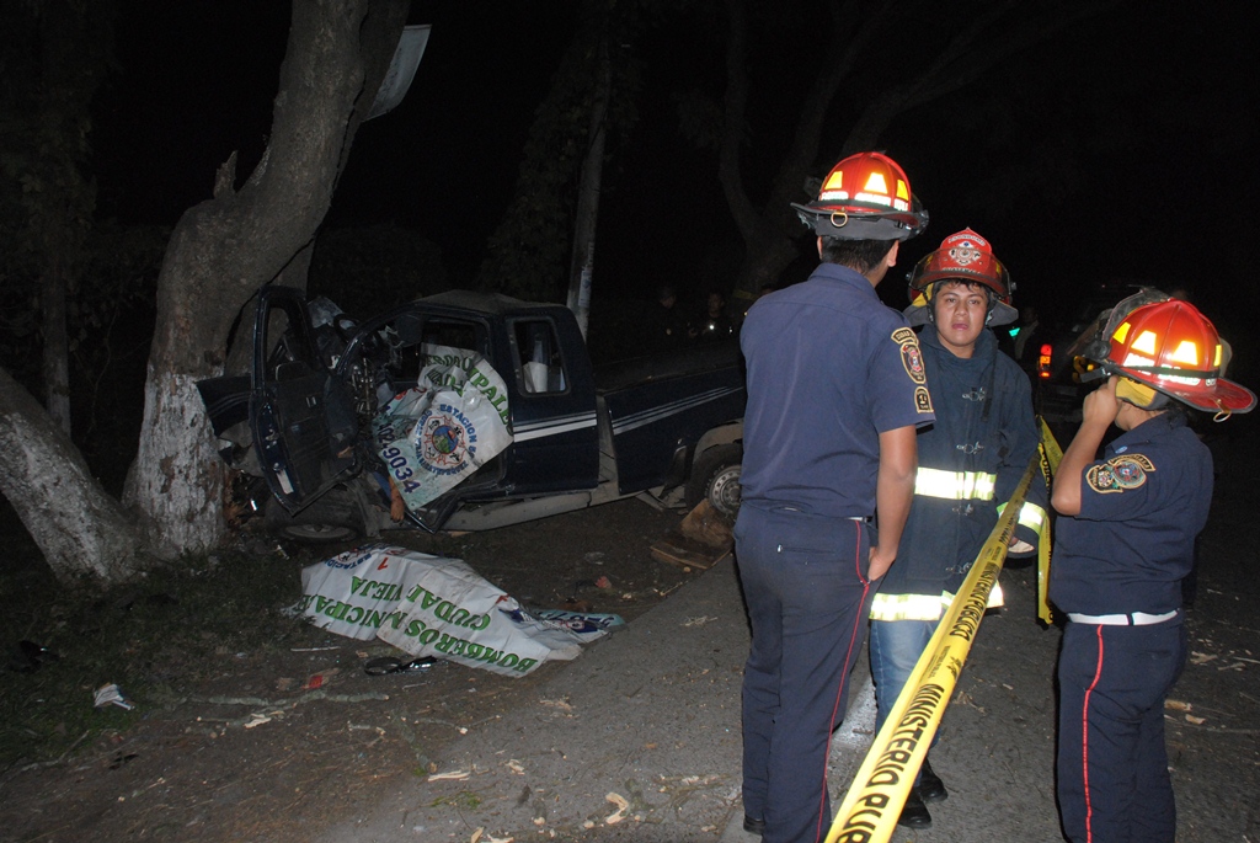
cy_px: 422
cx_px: 630
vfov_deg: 48.0
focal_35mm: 27
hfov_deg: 67.3
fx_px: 946
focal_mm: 18
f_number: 6.3
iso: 800
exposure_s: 1/125
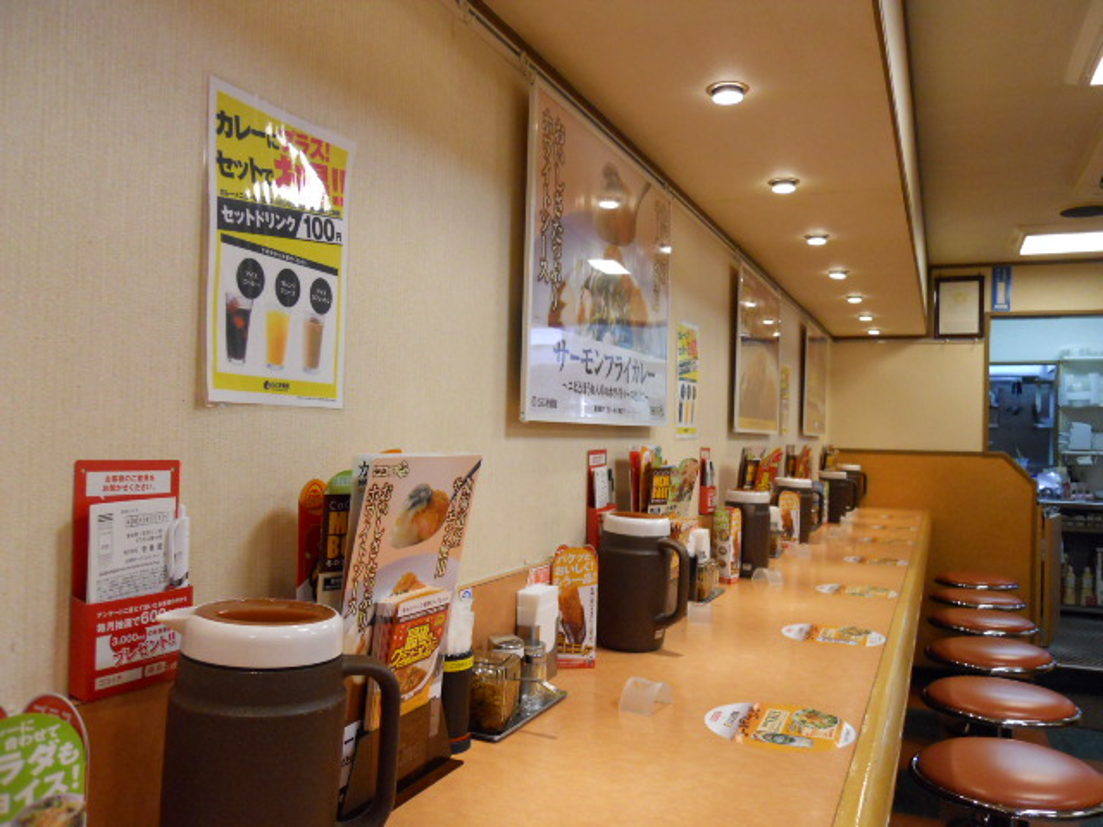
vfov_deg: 49.7
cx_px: 552
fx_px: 892
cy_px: 414
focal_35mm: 28
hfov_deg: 63.4
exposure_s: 1/125
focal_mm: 5
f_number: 2.7
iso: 400
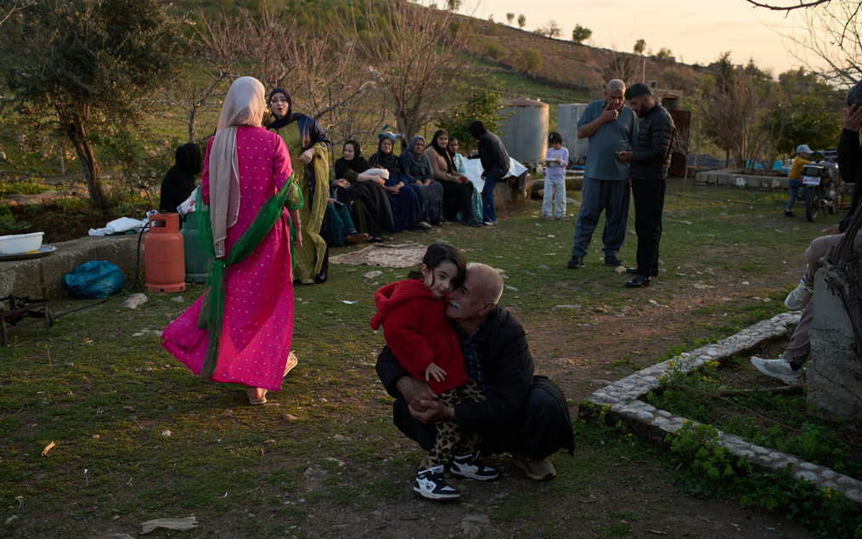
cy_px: 267
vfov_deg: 35.3
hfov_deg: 54.0
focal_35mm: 36
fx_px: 846
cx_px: 429
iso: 500
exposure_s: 1/500
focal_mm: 35
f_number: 3.5
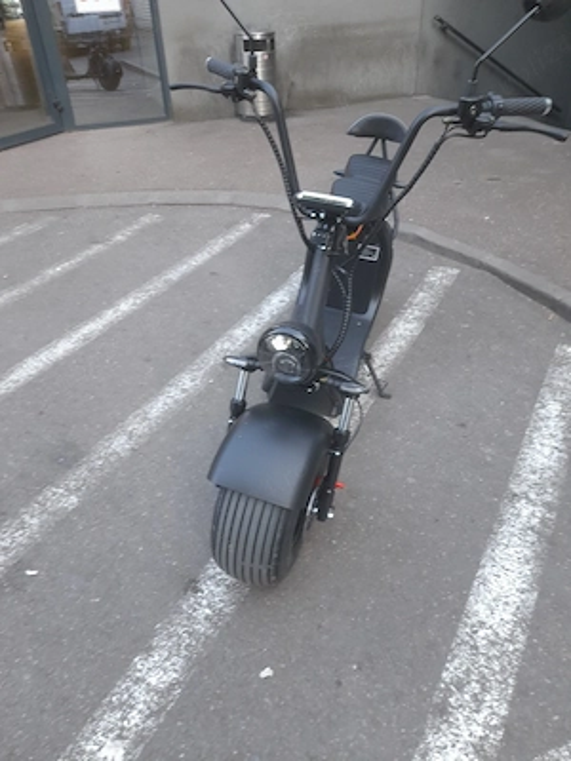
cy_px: 380
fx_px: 550
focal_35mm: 25
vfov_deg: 69.4
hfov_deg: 54.9
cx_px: 286
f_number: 2
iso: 64
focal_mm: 4.6
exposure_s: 1/50
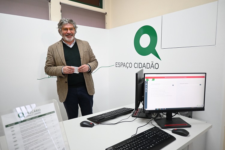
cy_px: 75
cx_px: 112
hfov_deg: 73.7
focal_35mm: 24
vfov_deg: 53.1
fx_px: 150
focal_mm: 16
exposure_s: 1/125
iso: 1600
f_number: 3.5
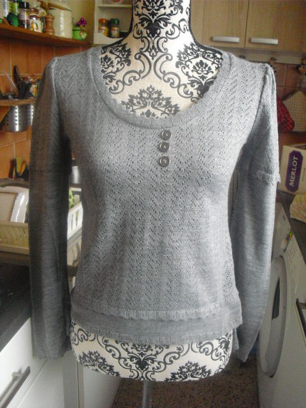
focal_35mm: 36
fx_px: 424
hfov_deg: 39.7
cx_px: 153
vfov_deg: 51.4
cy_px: 204
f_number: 3.1
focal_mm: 6.3
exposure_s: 1/30
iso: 800
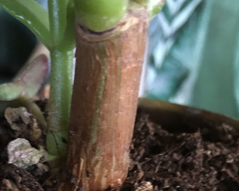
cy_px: 235
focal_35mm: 63
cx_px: 50
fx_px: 446
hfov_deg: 29.4
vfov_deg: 22.2
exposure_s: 1/17
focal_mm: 4.15
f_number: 2.2
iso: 400
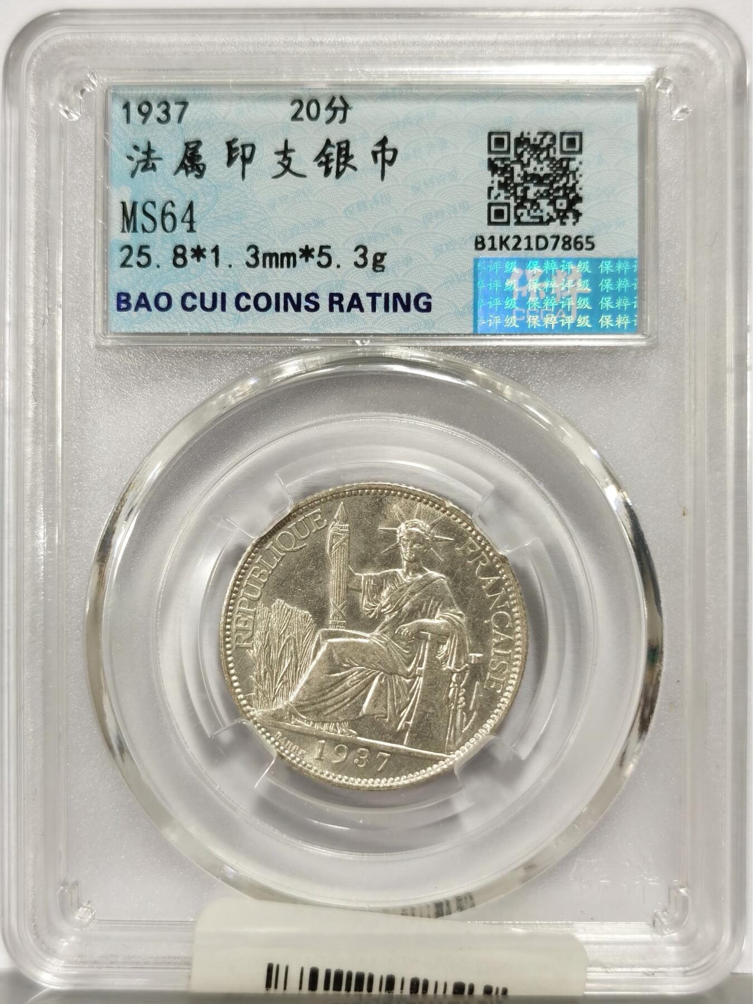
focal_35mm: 54
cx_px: 376
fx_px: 1566
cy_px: 502
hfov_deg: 27.0
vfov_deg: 35.5
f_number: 16
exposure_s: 1/100
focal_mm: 5.56
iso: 100
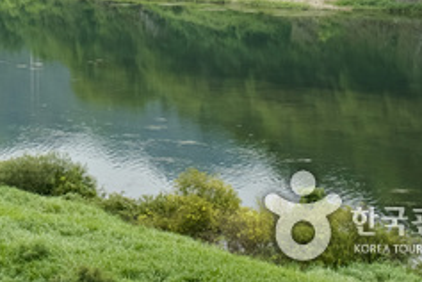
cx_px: -65
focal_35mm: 162
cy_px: -130
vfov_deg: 8.3
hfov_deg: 12.4
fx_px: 1899
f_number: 11
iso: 200
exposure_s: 1/125
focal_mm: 55
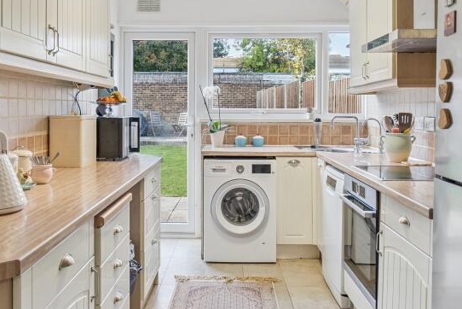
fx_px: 437
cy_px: 120
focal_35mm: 34
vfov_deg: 38.7
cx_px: 215
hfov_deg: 55.7
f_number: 5
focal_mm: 18
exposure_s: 1/125
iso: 640
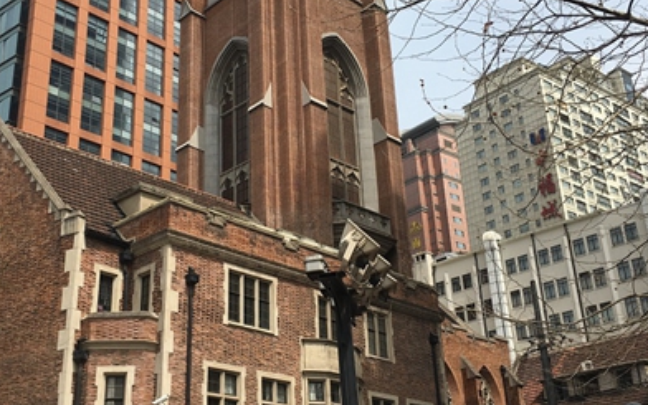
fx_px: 830
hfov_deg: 42.6
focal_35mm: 47
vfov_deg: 27.4
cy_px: 190
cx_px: 299
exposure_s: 1/1603
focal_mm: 4.15
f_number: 2.2
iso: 25
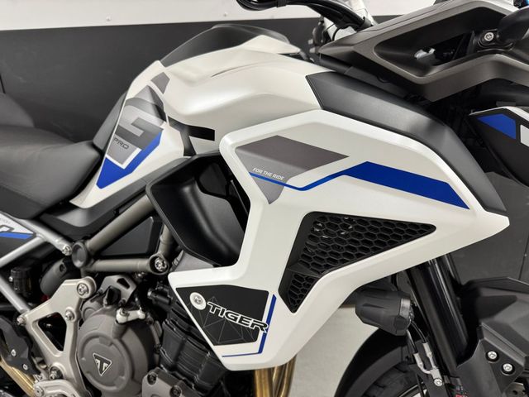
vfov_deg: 56.8
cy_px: 198
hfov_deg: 71.6
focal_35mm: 24
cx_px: 264
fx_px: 367
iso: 200
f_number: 1.78
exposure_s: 1/100
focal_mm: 6.76
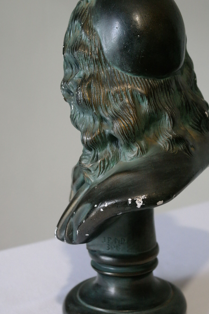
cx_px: 128
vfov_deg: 23.1
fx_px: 766
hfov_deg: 15.5
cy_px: 153
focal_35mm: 88
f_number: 5
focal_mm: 45
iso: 1600
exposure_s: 1/80
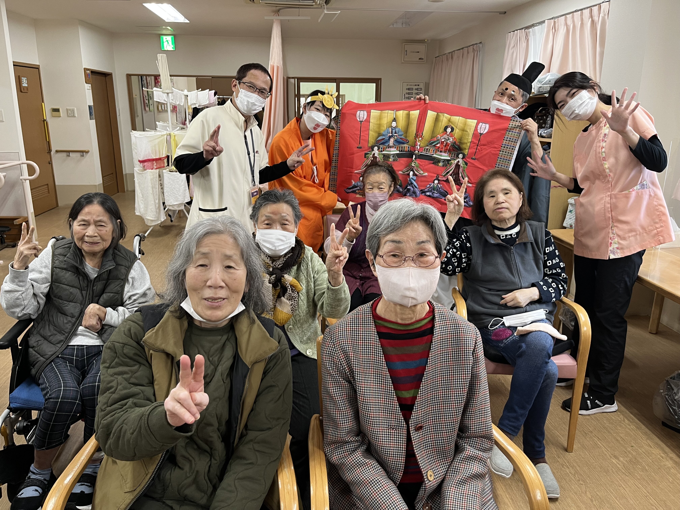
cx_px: 340
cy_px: 255
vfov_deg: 53.1
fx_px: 511
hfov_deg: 67.3
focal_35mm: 26
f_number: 1.6
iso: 100
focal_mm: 5.1
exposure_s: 1/60
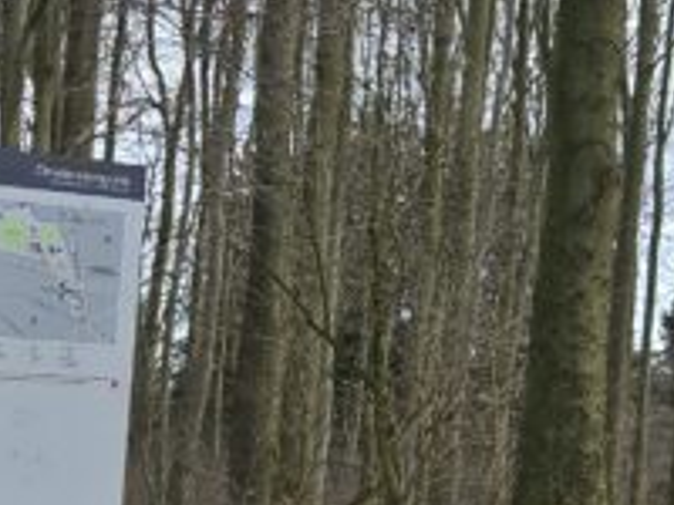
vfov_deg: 12.5
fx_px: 2298
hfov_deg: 13.6
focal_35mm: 118
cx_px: 1442
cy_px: 306
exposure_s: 1/180
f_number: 1.7
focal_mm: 6.3
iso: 16
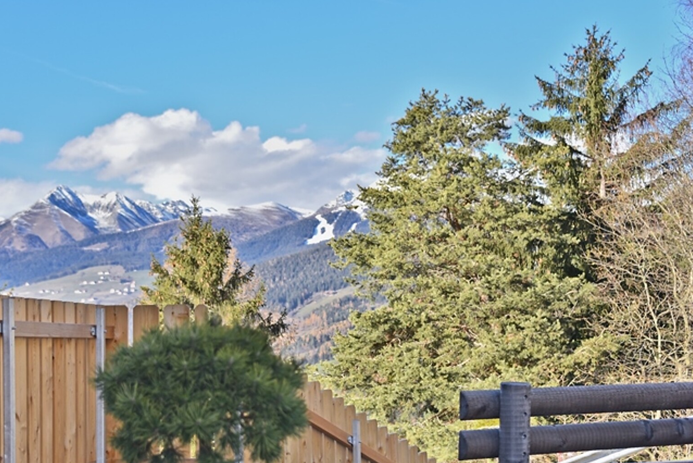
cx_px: 309
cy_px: 290
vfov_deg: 19.7
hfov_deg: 29.2
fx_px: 1329
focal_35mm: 69
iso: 320
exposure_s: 1/1000
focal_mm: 55
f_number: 4.5
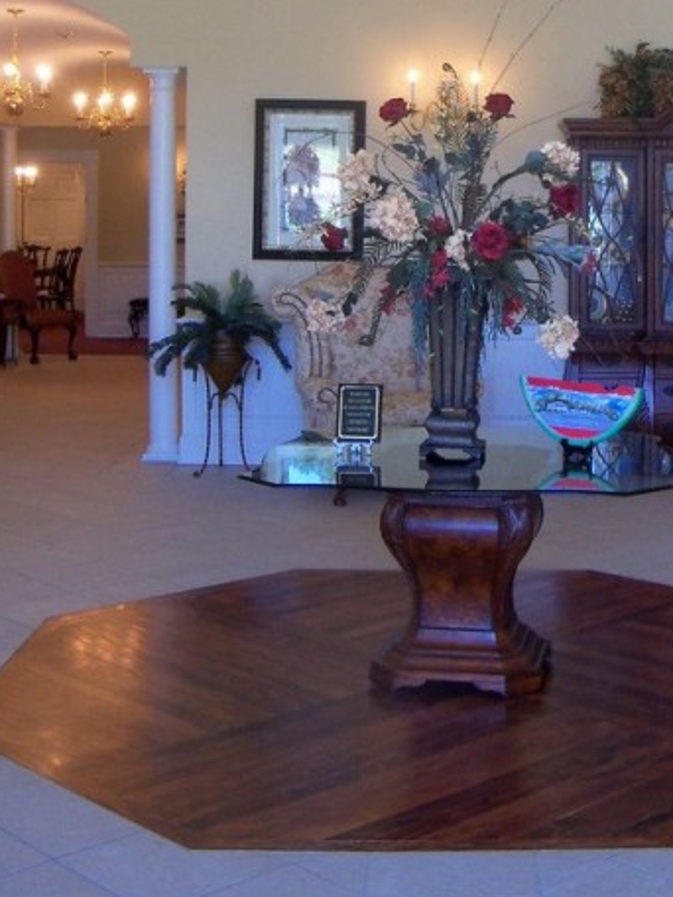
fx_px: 1529
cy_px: 222
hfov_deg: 24.7
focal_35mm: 59
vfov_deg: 32.1
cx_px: 445
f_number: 3.5
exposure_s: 1/40
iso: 200
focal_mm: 6.2
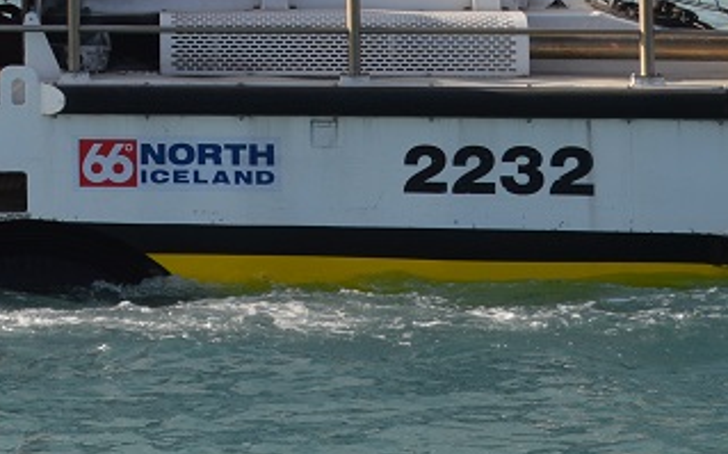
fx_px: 3649
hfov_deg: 10.8
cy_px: -159
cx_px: -513
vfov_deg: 7.0
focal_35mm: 184
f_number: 9
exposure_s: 1/320
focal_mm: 32
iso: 100
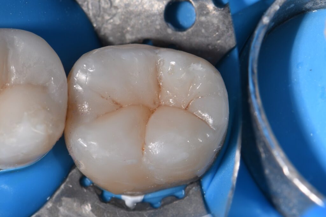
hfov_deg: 13.1
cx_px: 163
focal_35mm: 157
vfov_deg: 8.7
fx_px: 1421
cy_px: 108
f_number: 32
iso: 200
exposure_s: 1/160
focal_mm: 105
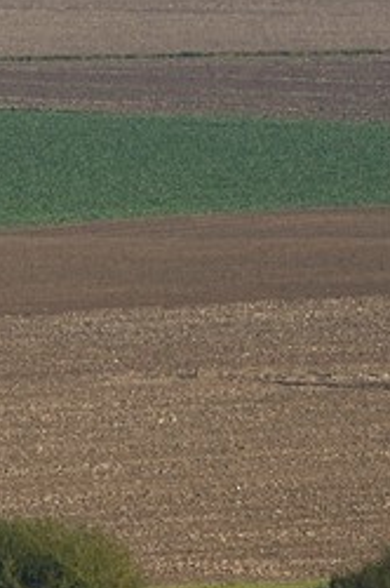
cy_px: -320
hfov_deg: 1.1
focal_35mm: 1282
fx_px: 20889
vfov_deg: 1.6
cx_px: -1149
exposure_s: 1/250
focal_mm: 200
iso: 200
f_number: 11
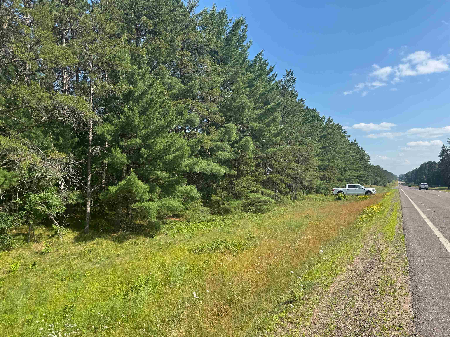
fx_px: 312
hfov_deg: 71.6
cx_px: 225
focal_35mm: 24
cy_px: 168
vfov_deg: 56.8
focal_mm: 6.76
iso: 80
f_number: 1.78
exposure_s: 1/2604
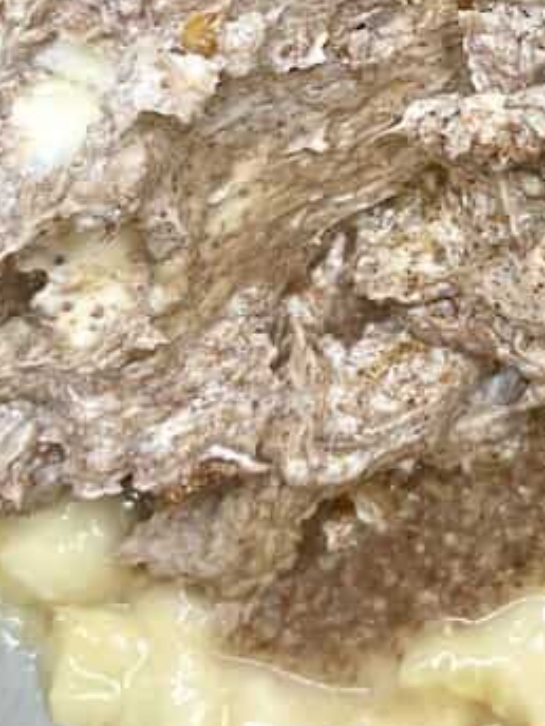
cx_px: 492
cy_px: -21
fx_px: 1952
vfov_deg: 20.3
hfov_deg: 15.7
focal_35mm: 93
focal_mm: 5.1
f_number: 1.6
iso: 64
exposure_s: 1/60
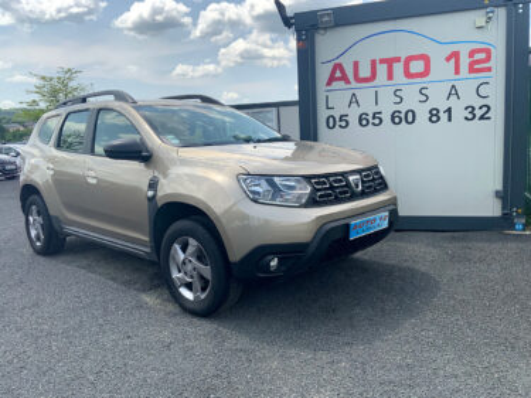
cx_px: 266
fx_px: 445
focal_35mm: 29
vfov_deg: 48.2
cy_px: 199
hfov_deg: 61.7
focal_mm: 3
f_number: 1.8
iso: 16
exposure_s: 1/1675
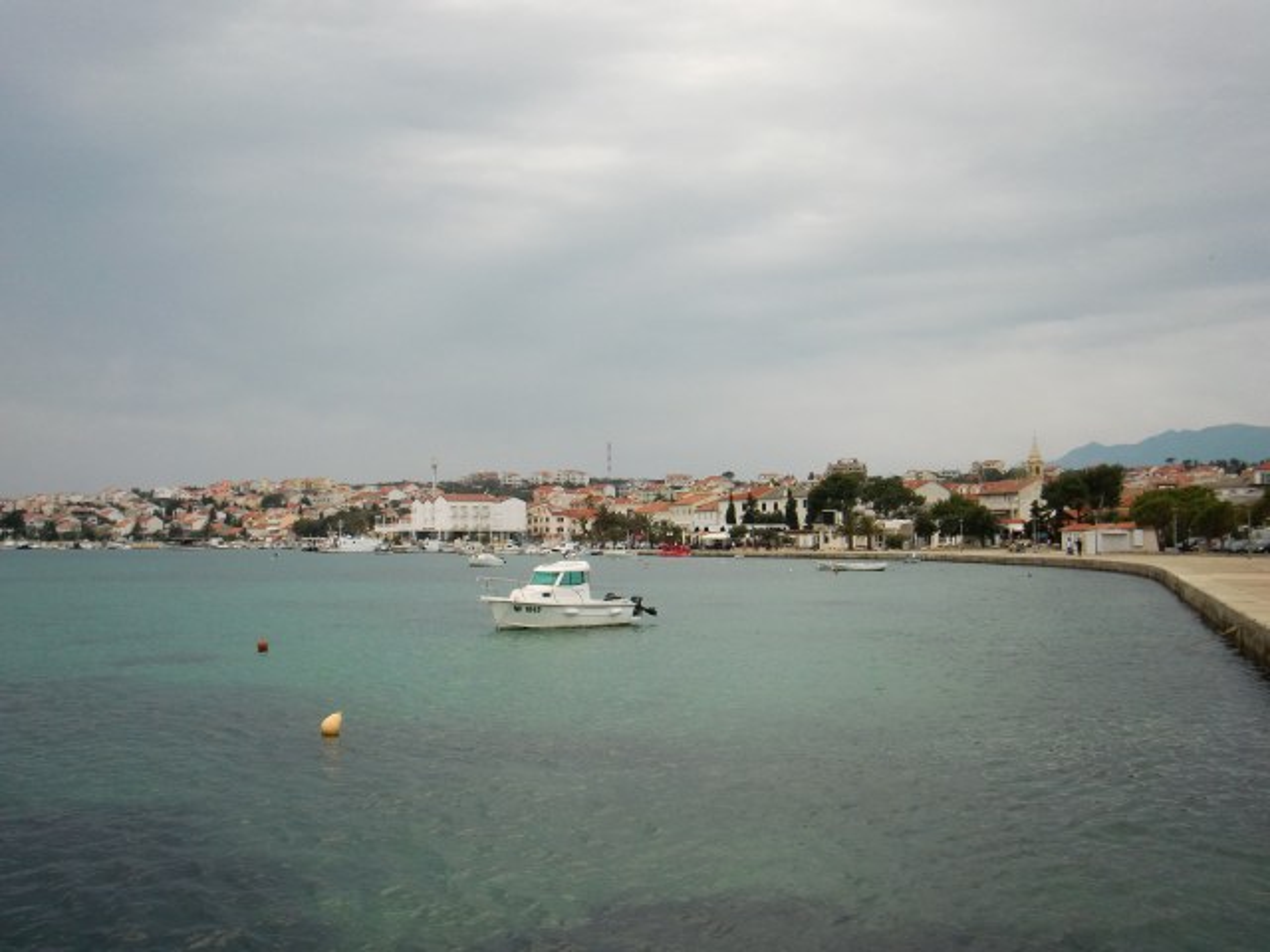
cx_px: 635
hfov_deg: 49.0
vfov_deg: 37.7
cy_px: 476
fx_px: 1394
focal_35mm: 38
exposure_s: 1/125
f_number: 8.9
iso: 100
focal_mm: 6.66
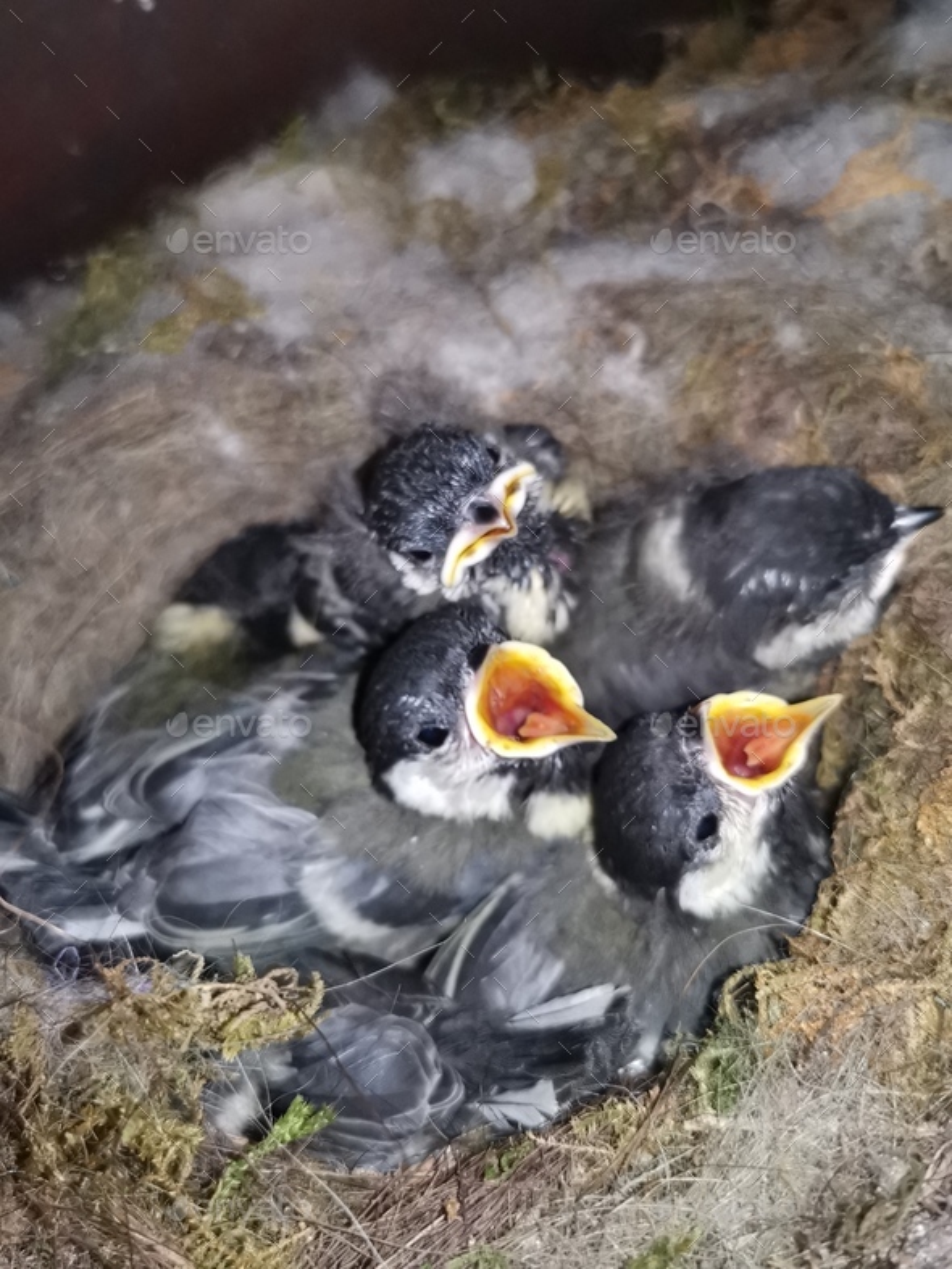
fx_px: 1247
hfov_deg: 41.8
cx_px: 476
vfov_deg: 54.0
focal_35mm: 34
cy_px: 634
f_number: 1.8
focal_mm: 5.58
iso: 640
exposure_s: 1/100
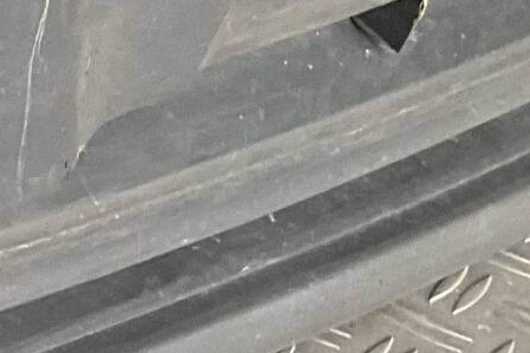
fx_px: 2531
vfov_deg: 8.0
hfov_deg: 10.7
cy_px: 84
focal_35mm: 172
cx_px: -622
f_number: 1.8
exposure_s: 1/50
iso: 50
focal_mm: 3
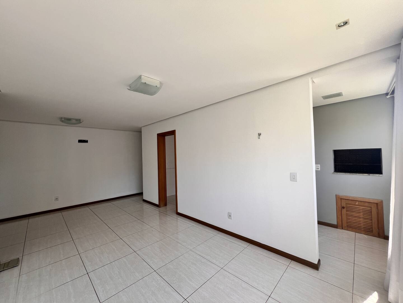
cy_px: 152
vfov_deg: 89.9
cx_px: 202
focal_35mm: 13
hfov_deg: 106.2
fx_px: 151
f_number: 1.8
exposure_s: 1/133
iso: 32
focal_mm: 1.57
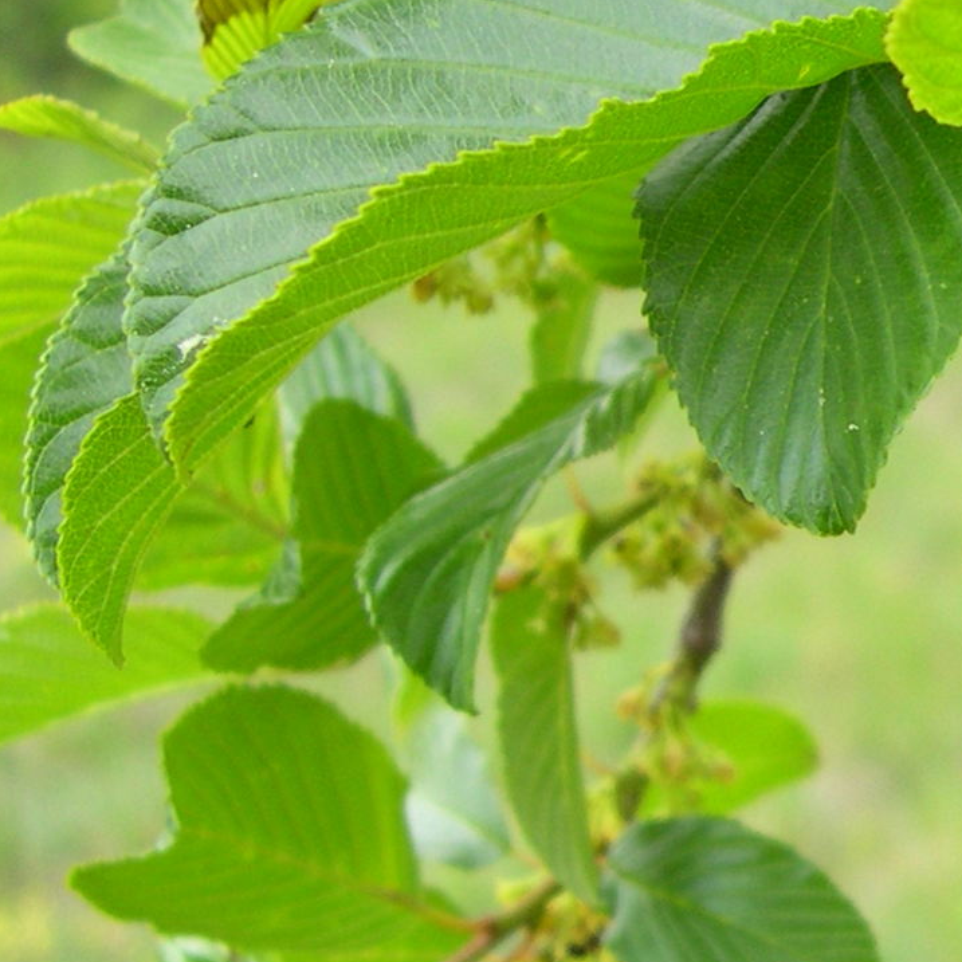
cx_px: 1140
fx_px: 2798
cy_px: 296
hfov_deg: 18.5
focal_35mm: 89
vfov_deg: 19.4
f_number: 2.8
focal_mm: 8
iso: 100
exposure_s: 1/254
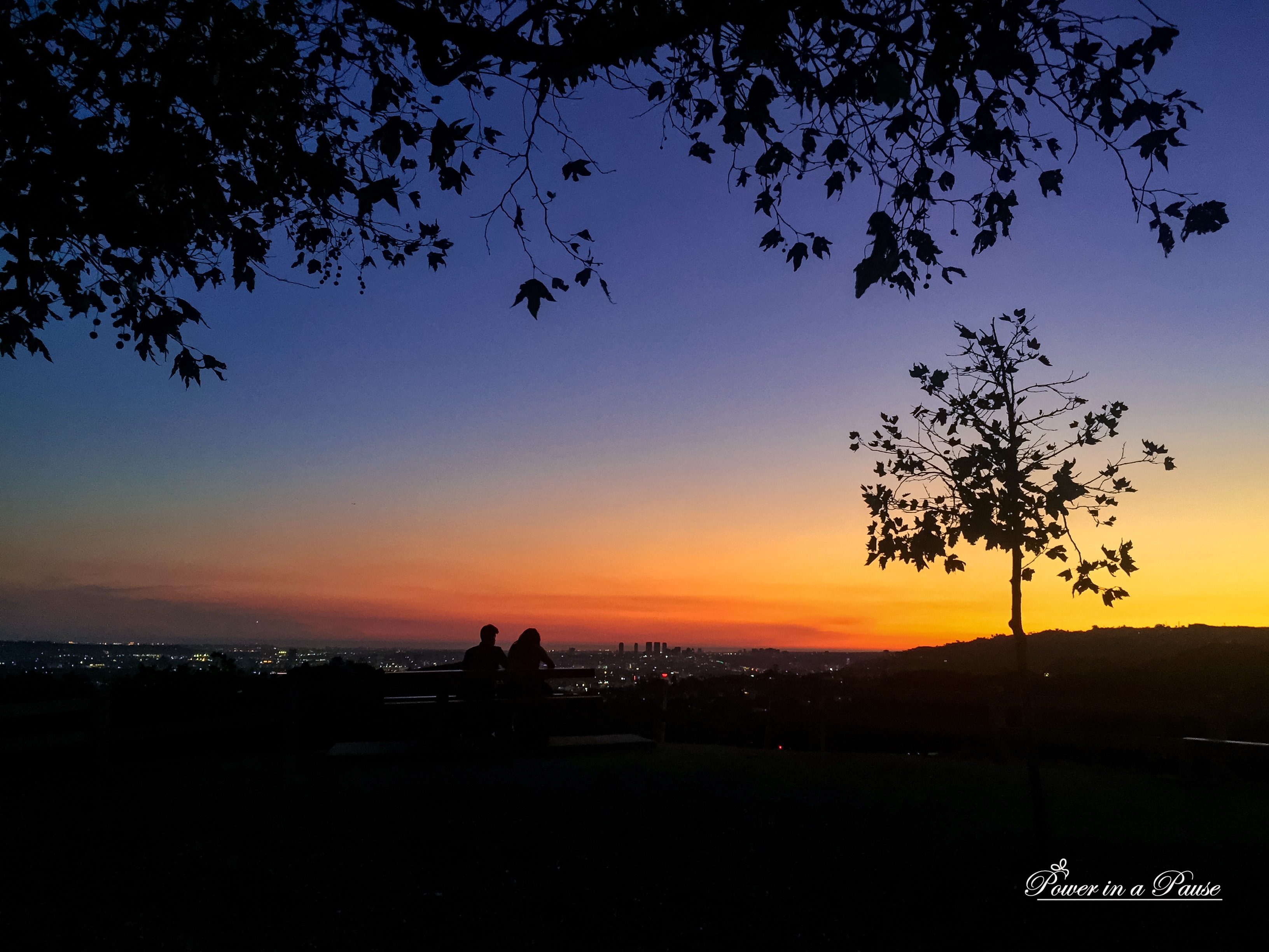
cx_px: 634
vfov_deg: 48.2
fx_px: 1063
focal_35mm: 29
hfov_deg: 61.7
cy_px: 476
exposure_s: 1/30
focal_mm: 4.15
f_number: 2.2
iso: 160
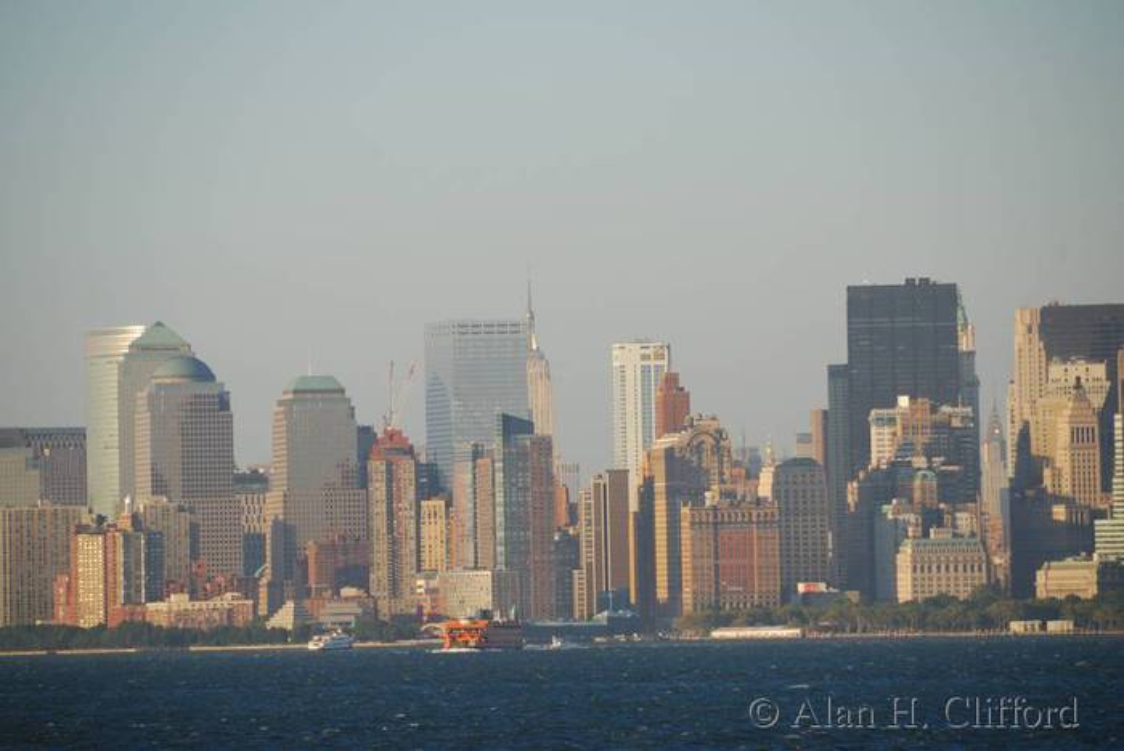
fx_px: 9374
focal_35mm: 300
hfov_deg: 6.9
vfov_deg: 4.6
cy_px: 376
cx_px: 562
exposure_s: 1/500
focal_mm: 200
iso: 200
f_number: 5.6
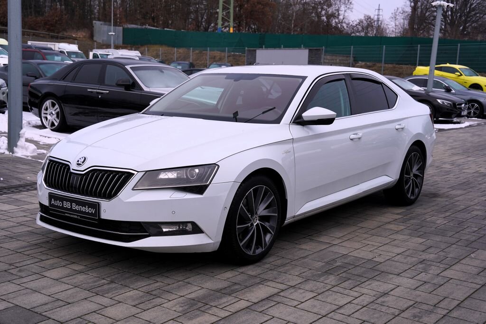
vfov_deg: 29.3
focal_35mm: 46
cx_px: 243
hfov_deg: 42.7
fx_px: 621
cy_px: 162
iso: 100
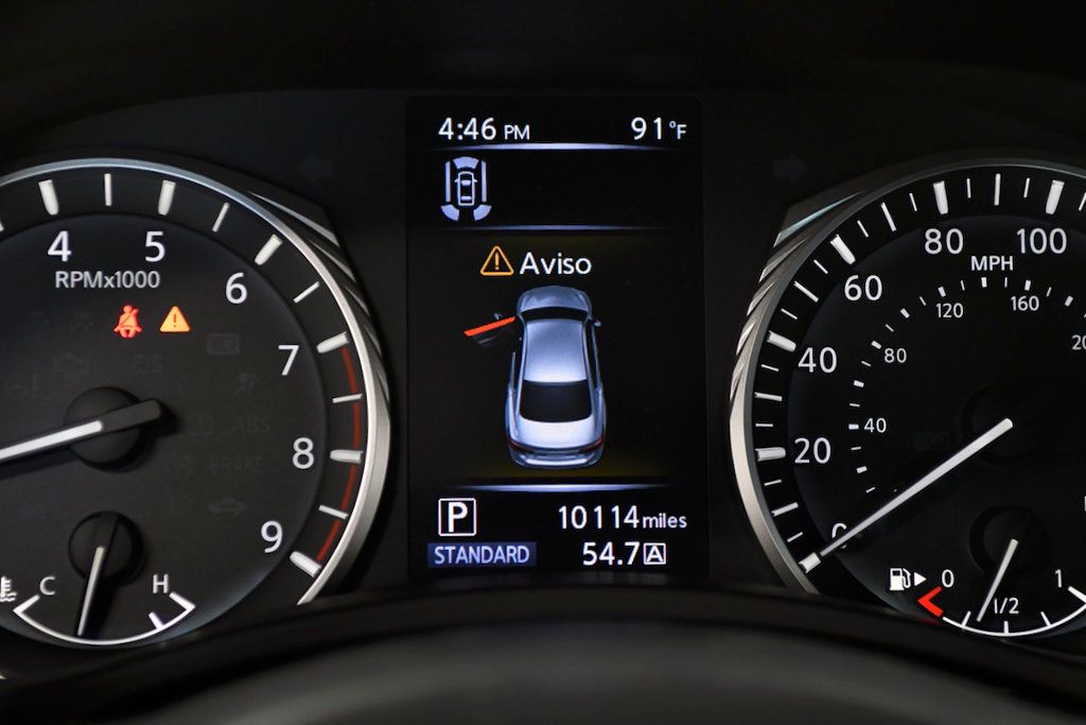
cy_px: 362
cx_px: 543
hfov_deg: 24.2
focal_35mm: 84
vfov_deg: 16.3
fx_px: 2534
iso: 1250
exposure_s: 1/400
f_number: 3.5
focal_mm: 56
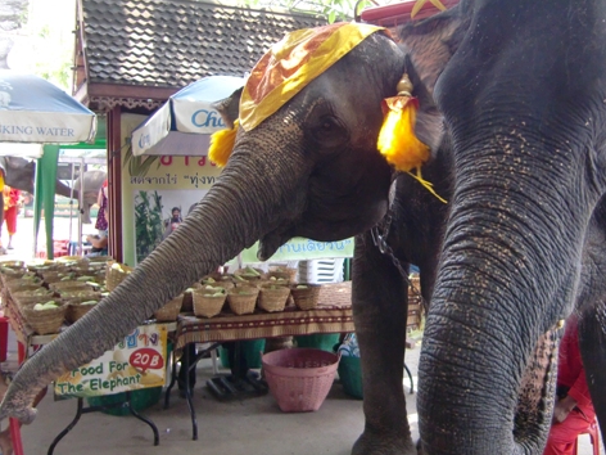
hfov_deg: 48.4
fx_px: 665
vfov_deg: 37.7
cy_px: 202
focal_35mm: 38
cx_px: 390
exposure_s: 1/100
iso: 200
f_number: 2.6
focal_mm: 4.9
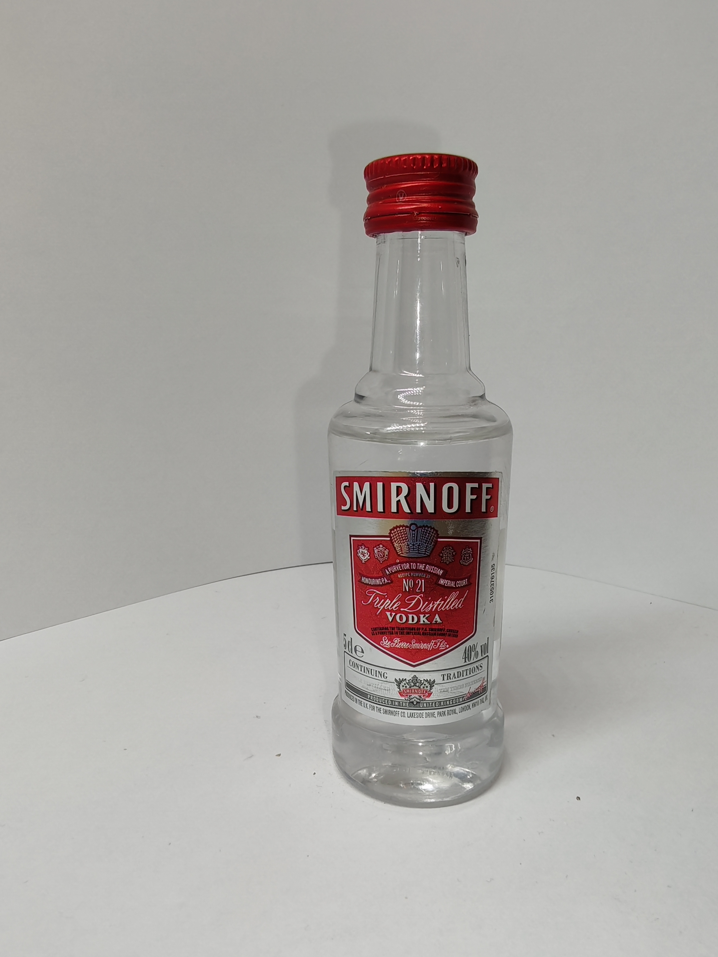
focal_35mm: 27
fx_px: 747
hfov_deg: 51.4
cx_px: 359
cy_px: 478
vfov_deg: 65.3
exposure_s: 1/100
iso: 50
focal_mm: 1.96
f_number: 2.2
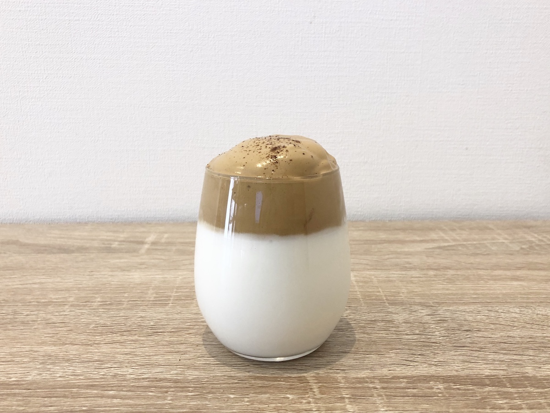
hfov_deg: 63.4
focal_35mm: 28
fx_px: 445
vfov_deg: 49.7
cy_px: 206
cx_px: 275
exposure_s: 1/24
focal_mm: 4
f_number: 1.8
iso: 40
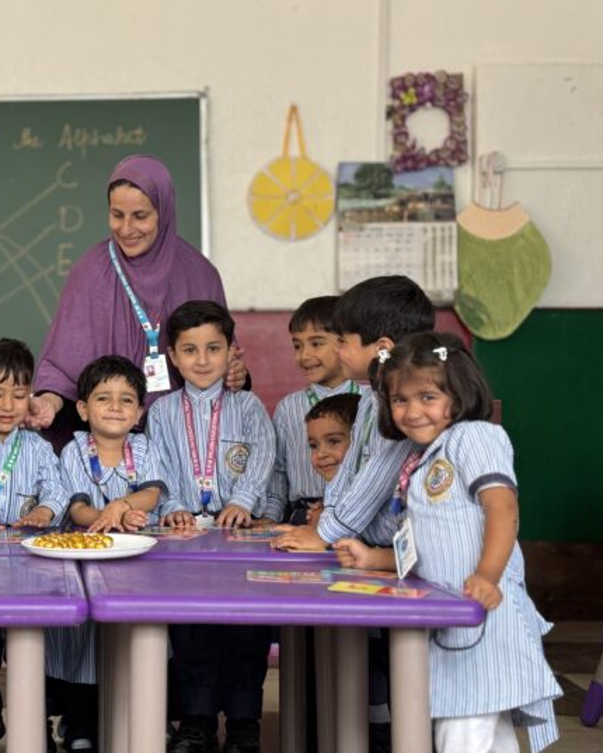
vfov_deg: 28.3
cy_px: 355
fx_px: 1494
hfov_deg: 22.3
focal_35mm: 67
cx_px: 73
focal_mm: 6.76
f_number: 1.78
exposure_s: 1/100
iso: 80
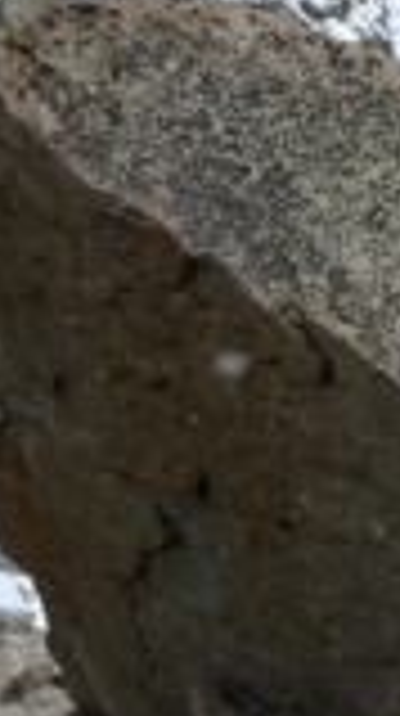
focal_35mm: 114
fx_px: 2158
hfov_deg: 10.3
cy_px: 185
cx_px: 557
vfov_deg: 18.7
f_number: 1.8
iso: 32
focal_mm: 4.25
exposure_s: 1/1218
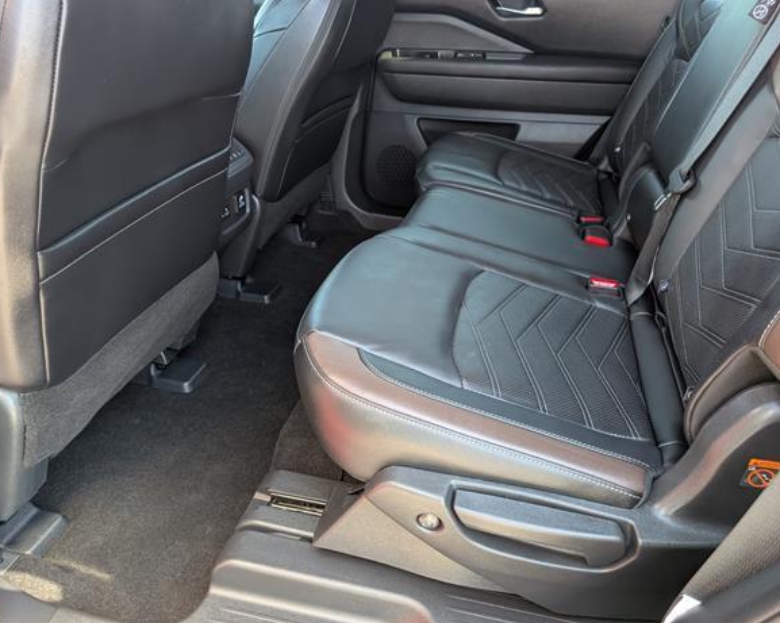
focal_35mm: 26
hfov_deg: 66.1
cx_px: 396
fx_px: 600
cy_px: 300
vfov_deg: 54.9
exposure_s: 1/270
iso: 705
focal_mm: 6.9
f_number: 1.68
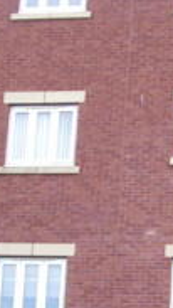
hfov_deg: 9.0
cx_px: 251
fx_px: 1076
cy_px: 260
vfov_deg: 16.1
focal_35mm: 132
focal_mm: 7.9
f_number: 2.8
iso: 400
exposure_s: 1/500
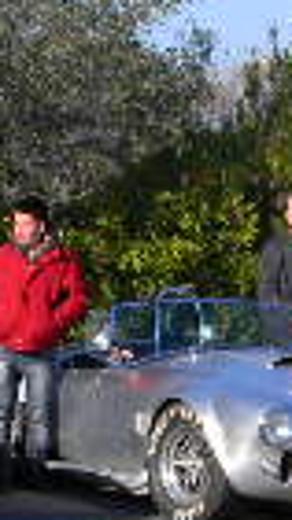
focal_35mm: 178
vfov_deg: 12.1
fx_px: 2457
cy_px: 339
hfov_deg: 6.7
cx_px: -67
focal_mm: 6.4
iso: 80
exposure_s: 1/579
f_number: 3.7
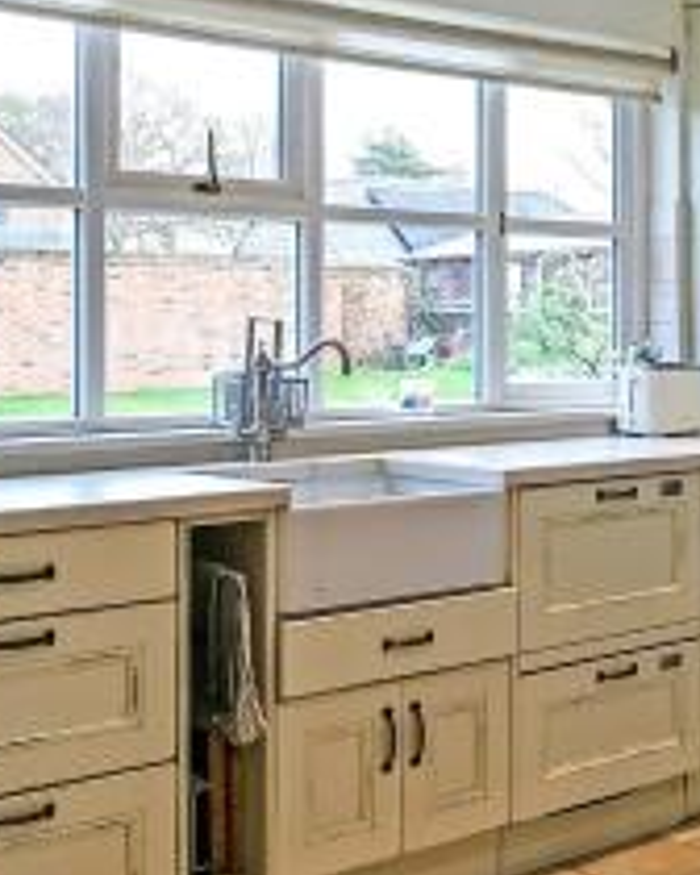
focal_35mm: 64
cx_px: 604
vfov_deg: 29.4
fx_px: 1657
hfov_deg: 23.3
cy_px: 302
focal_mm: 14
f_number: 9
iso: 320
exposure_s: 1/4
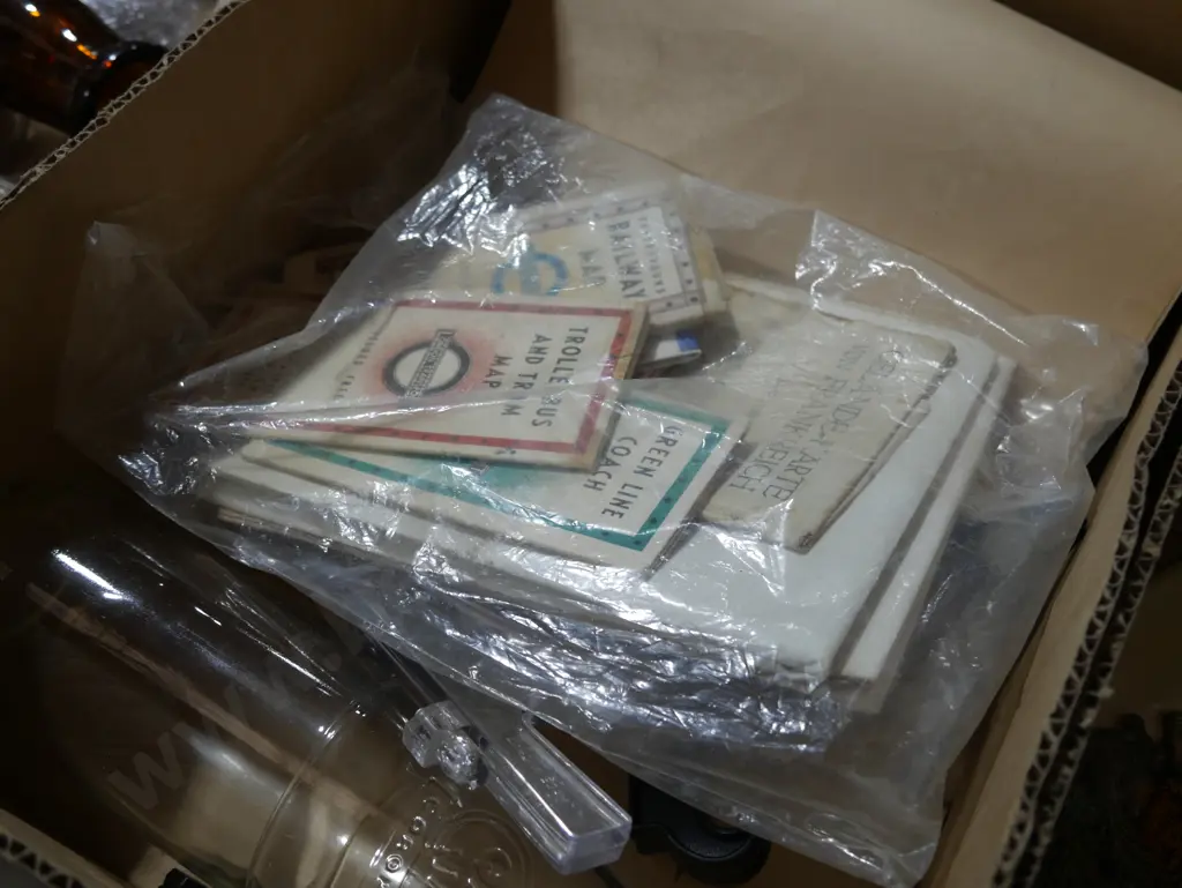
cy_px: 444
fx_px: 1366
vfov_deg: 36.0
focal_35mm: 40
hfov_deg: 46.8
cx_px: 591
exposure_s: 1/80
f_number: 4.4
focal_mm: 20
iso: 200
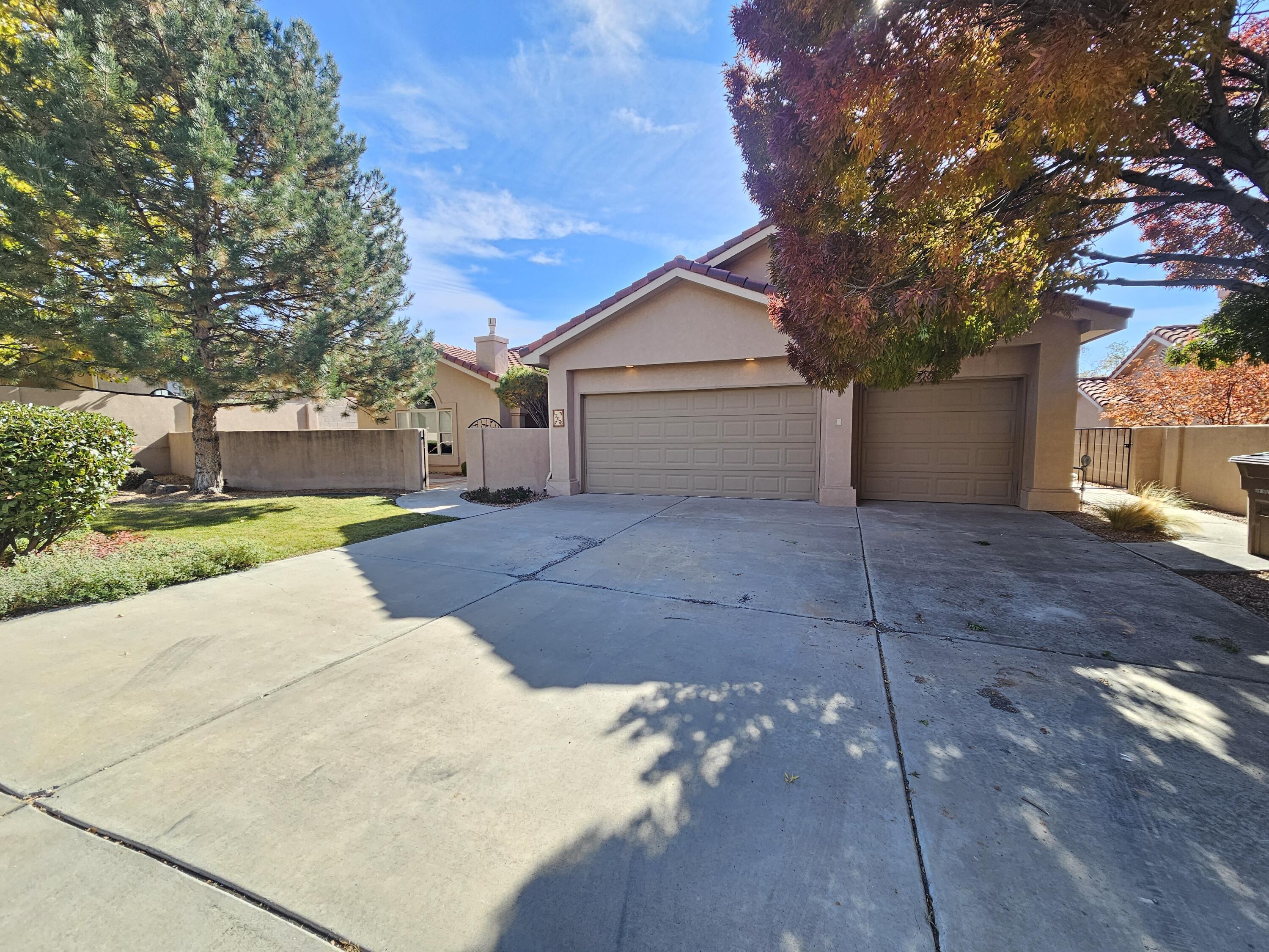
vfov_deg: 89.9
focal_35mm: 13
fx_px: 477
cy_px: 476
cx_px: 634
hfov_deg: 106.2
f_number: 2.2
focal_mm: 2.2
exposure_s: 1/349
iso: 50
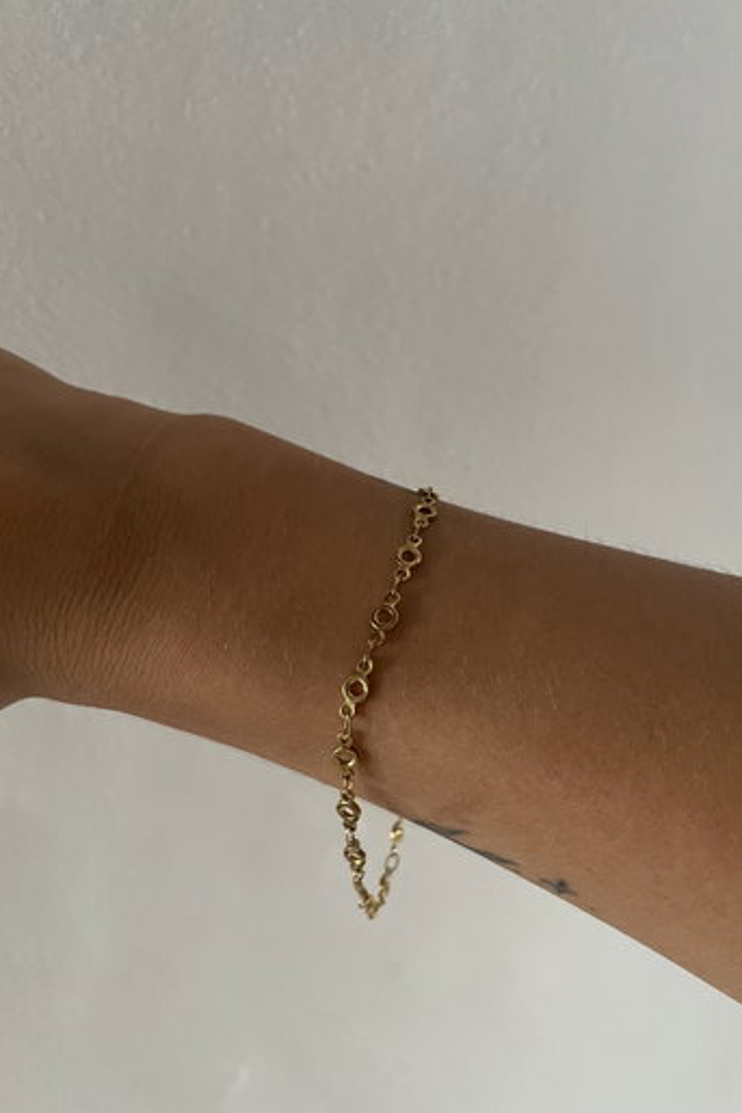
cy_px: 541
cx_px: 387
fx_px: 866
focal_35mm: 28
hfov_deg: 46.4
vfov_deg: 65.5
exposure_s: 1/46
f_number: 1.6
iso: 500
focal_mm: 4.2
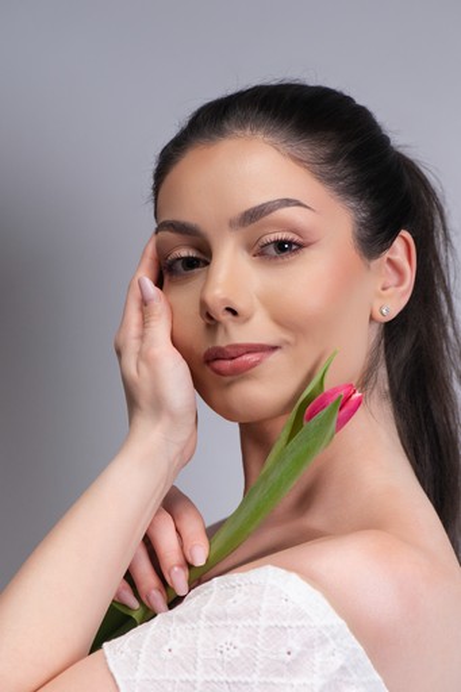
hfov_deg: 13.0
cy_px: 346
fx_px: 2018
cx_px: 230
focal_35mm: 105
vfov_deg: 19.5
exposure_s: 1/100
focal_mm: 105
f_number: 7.1
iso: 800
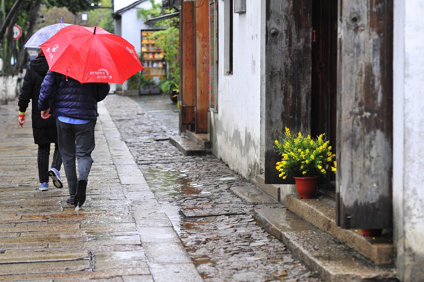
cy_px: 141
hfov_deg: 19.5
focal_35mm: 105
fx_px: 1236
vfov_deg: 13.0
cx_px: 212
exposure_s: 1/160
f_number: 4
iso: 400
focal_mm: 105
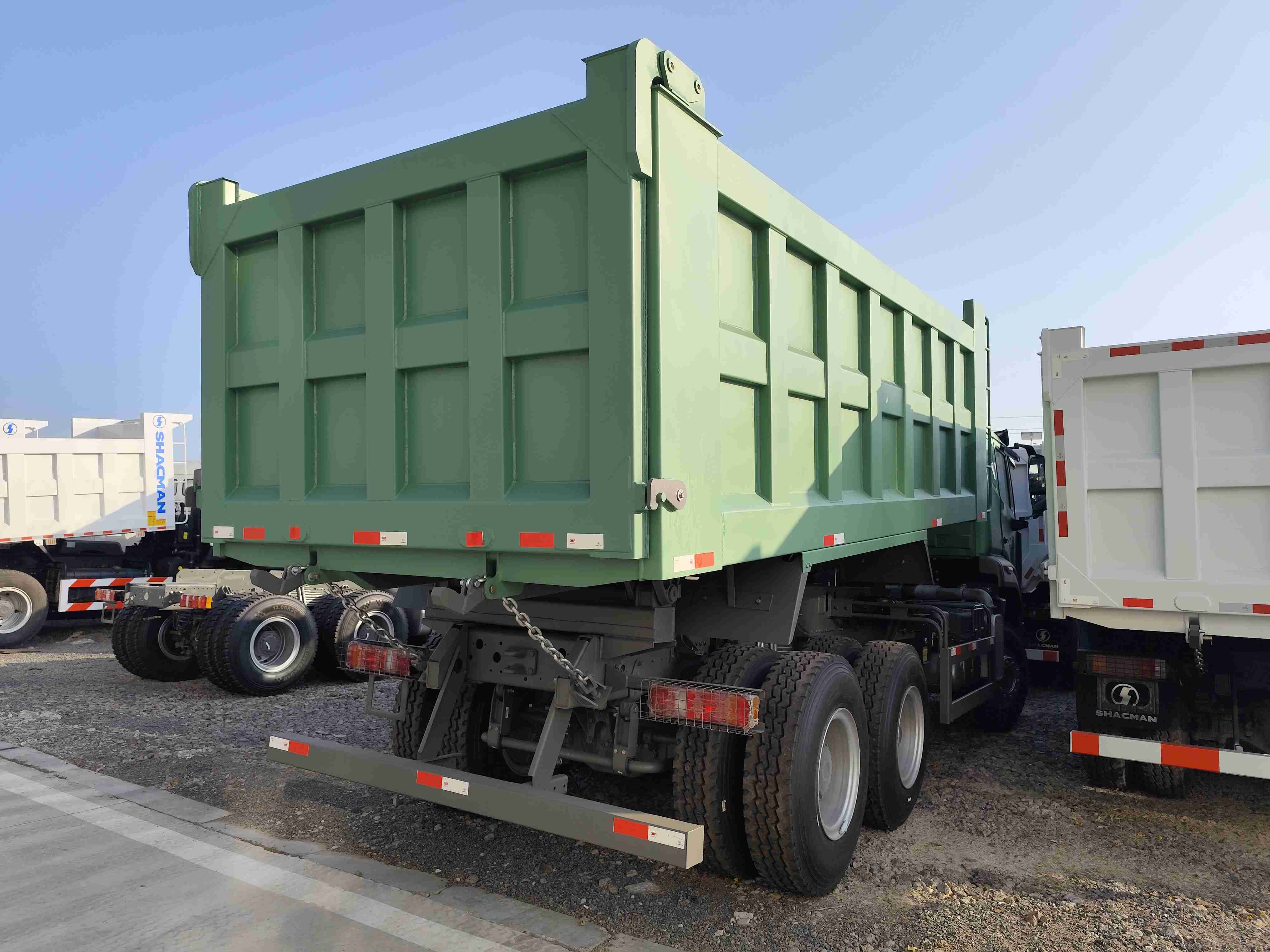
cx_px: 635
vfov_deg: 58.9
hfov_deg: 73.9
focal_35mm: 23
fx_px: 844
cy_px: 476
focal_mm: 6.14
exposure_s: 1/860
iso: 50
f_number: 1.65
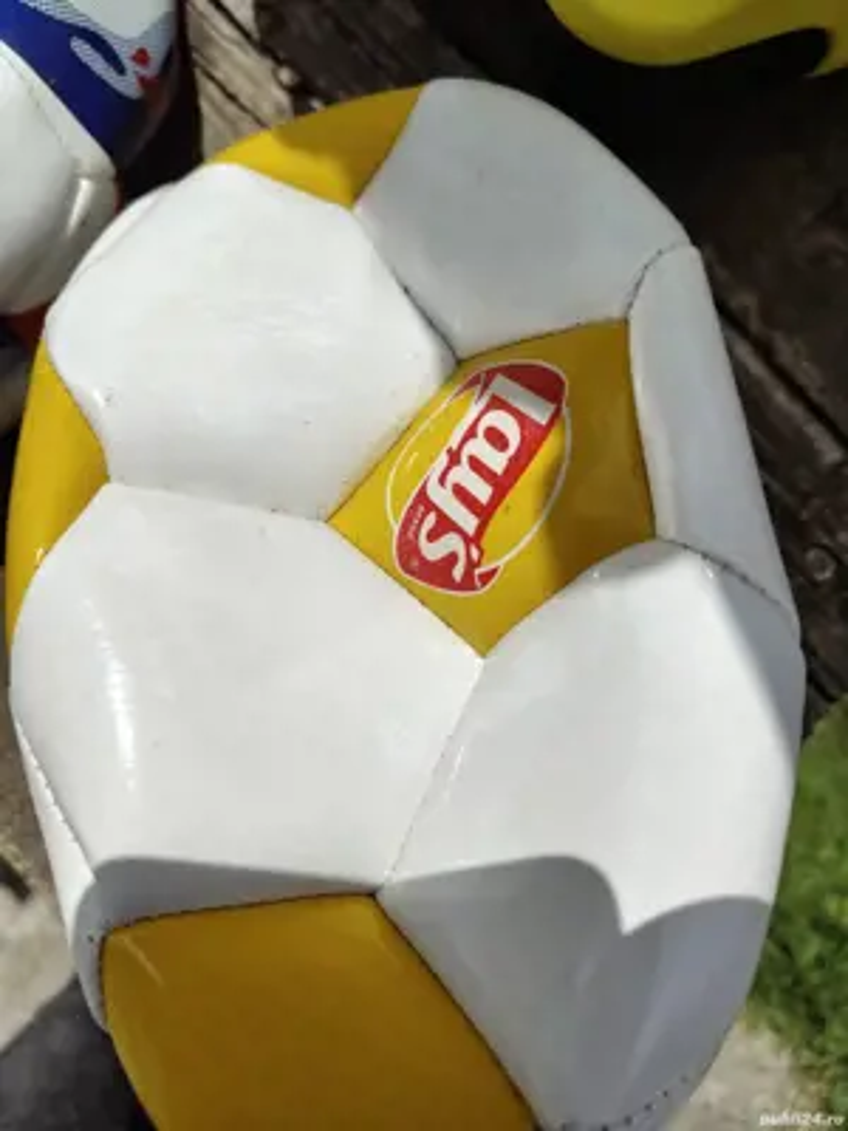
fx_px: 784
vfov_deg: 71.6
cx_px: 424
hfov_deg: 56.8
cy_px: 566
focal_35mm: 24
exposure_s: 1/4967
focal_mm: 5.59
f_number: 1.8
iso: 64
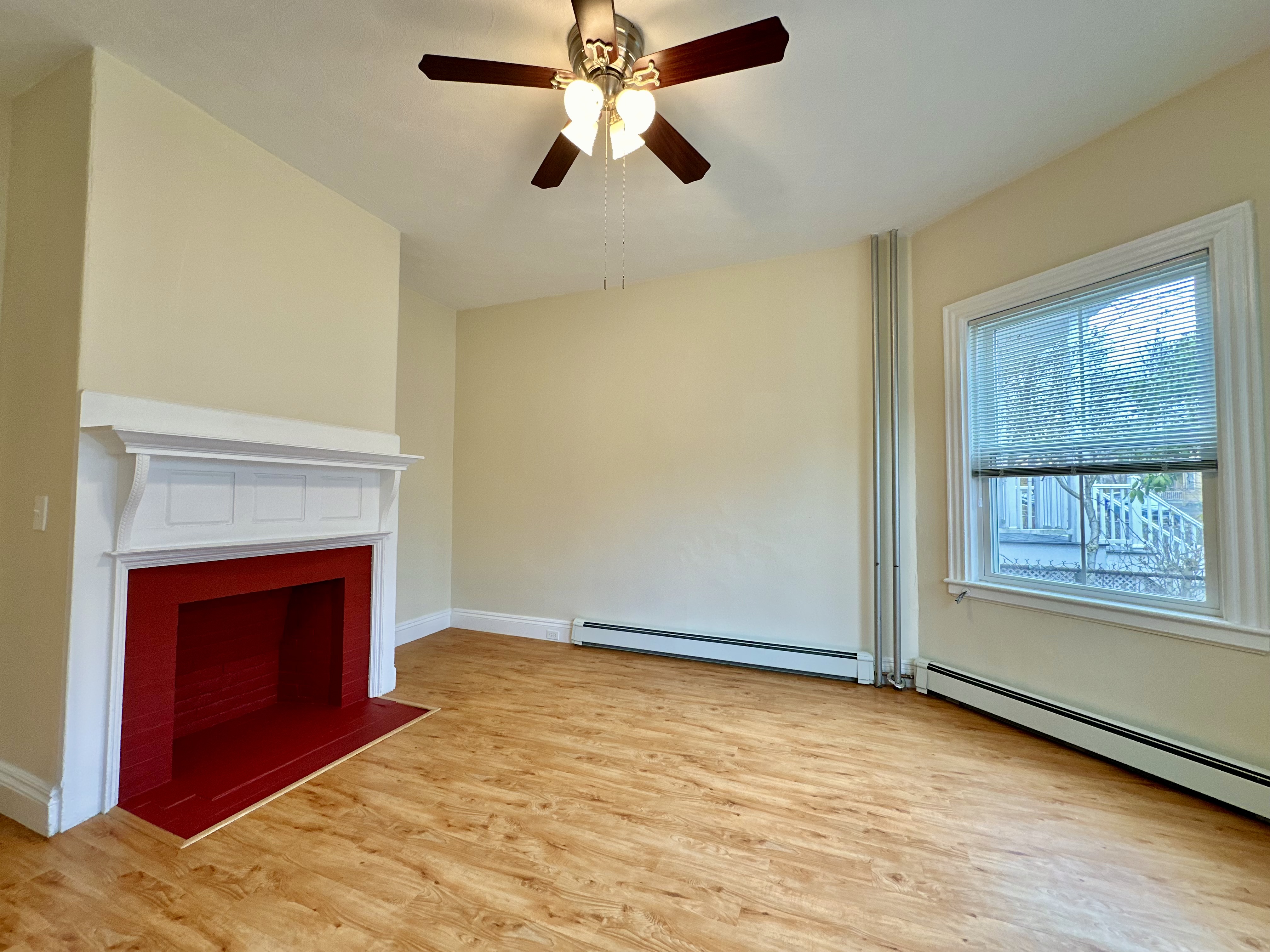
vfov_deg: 85.7
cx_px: 635
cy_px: 476
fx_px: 514
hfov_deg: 102.1
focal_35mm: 14
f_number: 2.2
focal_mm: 2.22
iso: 64
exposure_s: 1/60
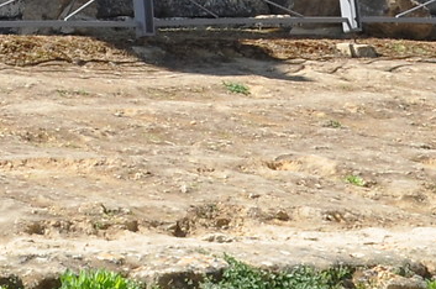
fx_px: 2592
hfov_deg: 9.5
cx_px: -62
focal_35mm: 214
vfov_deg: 6.1
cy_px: -372
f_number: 11
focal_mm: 21
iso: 200
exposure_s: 1/125
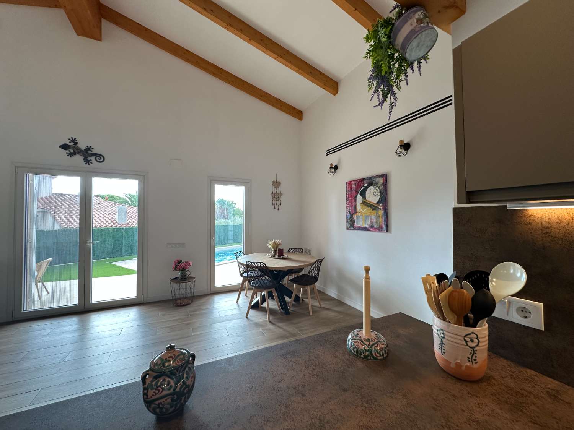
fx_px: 232
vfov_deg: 85.7
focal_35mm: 14
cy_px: 215
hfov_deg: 102.1
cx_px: 287
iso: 80
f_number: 2.2
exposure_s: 1/100
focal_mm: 2.22
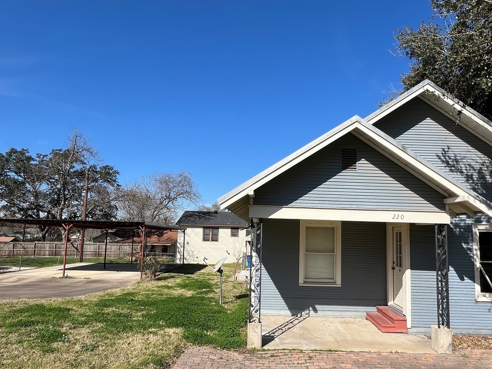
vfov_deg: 65.8
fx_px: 284
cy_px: 204
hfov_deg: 81.6
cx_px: 264
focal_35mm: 20
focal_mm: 1.57
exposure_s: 1/2222
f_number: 1.8
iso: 32
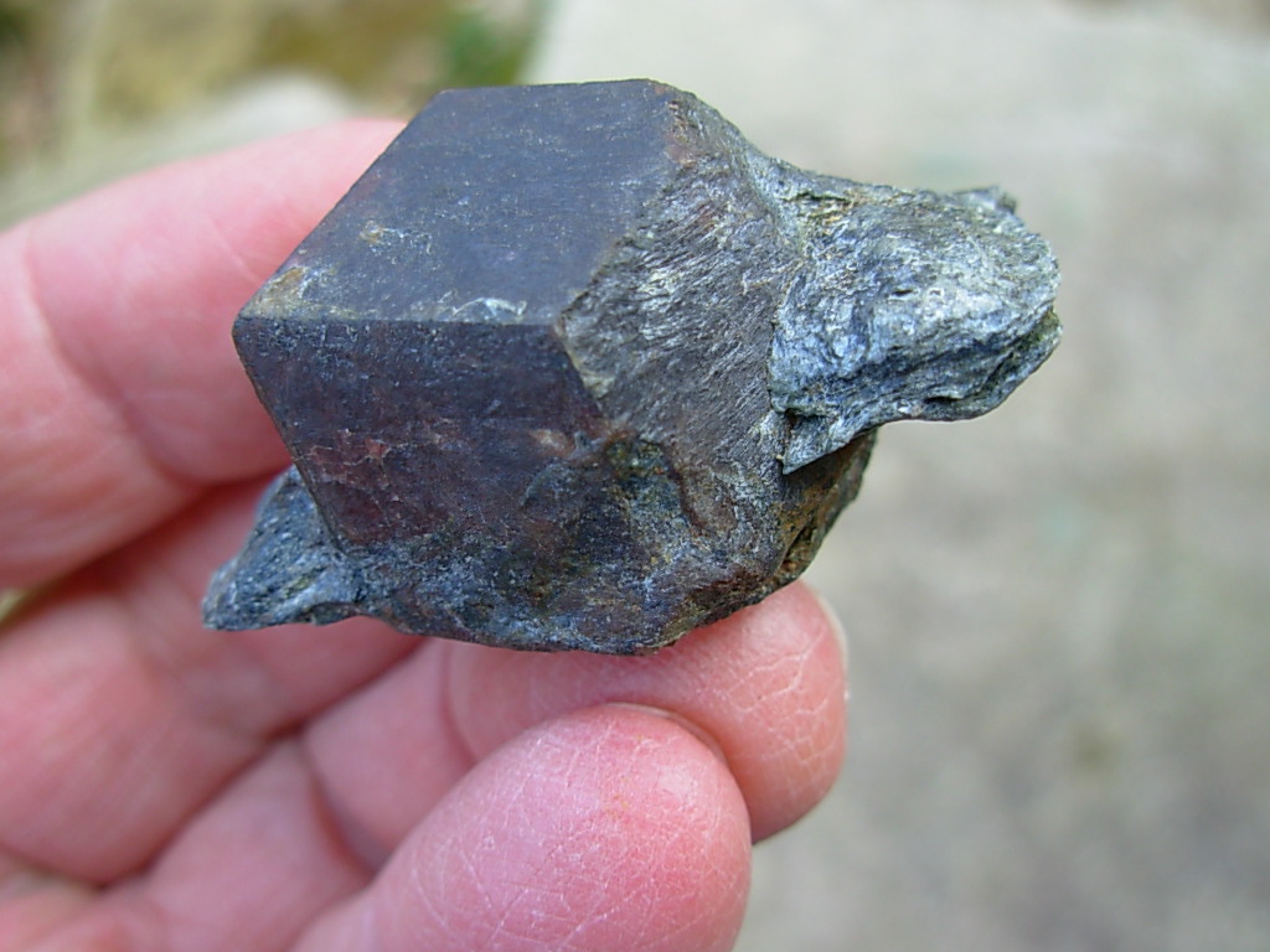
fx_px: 1394
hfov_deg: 49.0
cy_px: 476
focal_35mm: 38
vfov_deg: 37.7
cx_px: 635
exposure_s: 1/128
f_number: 2.9
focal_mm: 6.3
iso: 50
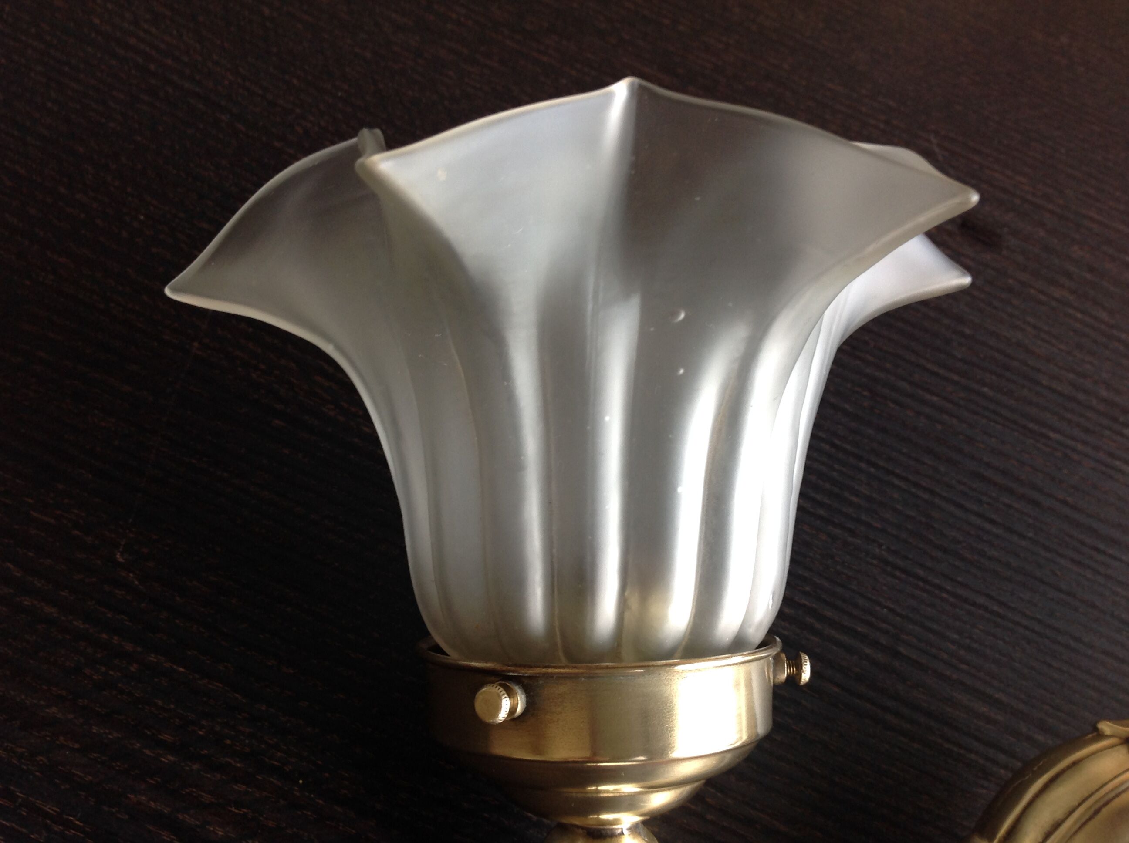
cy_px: 422
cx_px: 564
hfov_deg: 52.7
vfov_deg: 40.6
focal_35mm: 35
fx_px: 1140
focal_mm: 4.28
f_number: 2.4
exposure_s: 1/15
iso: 64
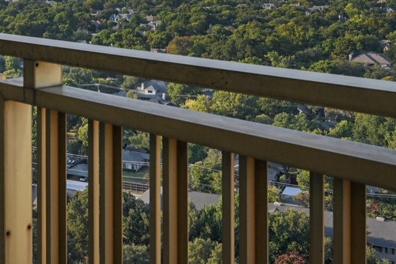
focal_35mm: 65
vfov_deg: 19.8
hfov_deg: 29.2
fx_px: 715
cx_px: 14
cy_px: -46
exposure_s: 1/640
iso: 400
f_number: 8
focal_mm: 20
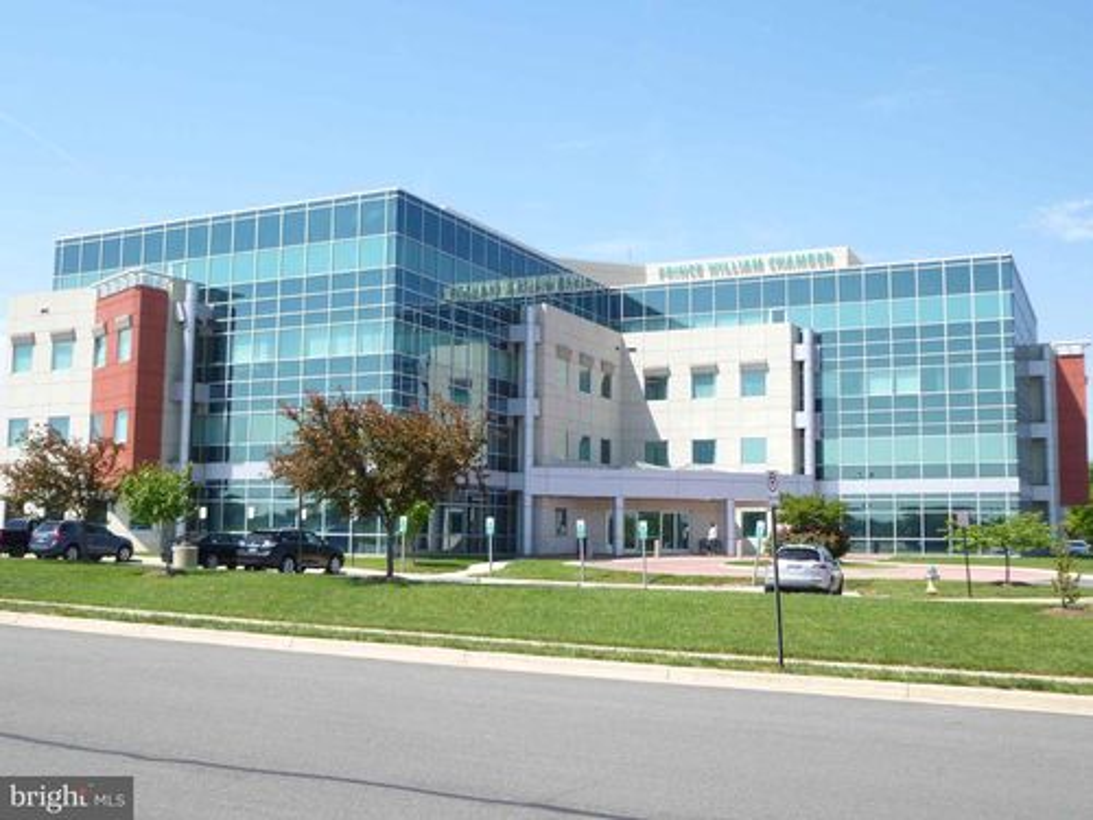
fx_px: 1137
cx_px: 546
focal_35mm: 36
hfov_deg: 51.4
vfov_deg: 39.7
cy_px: 410
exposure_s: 1/400
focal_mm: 6.5
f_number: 3.6
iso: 80
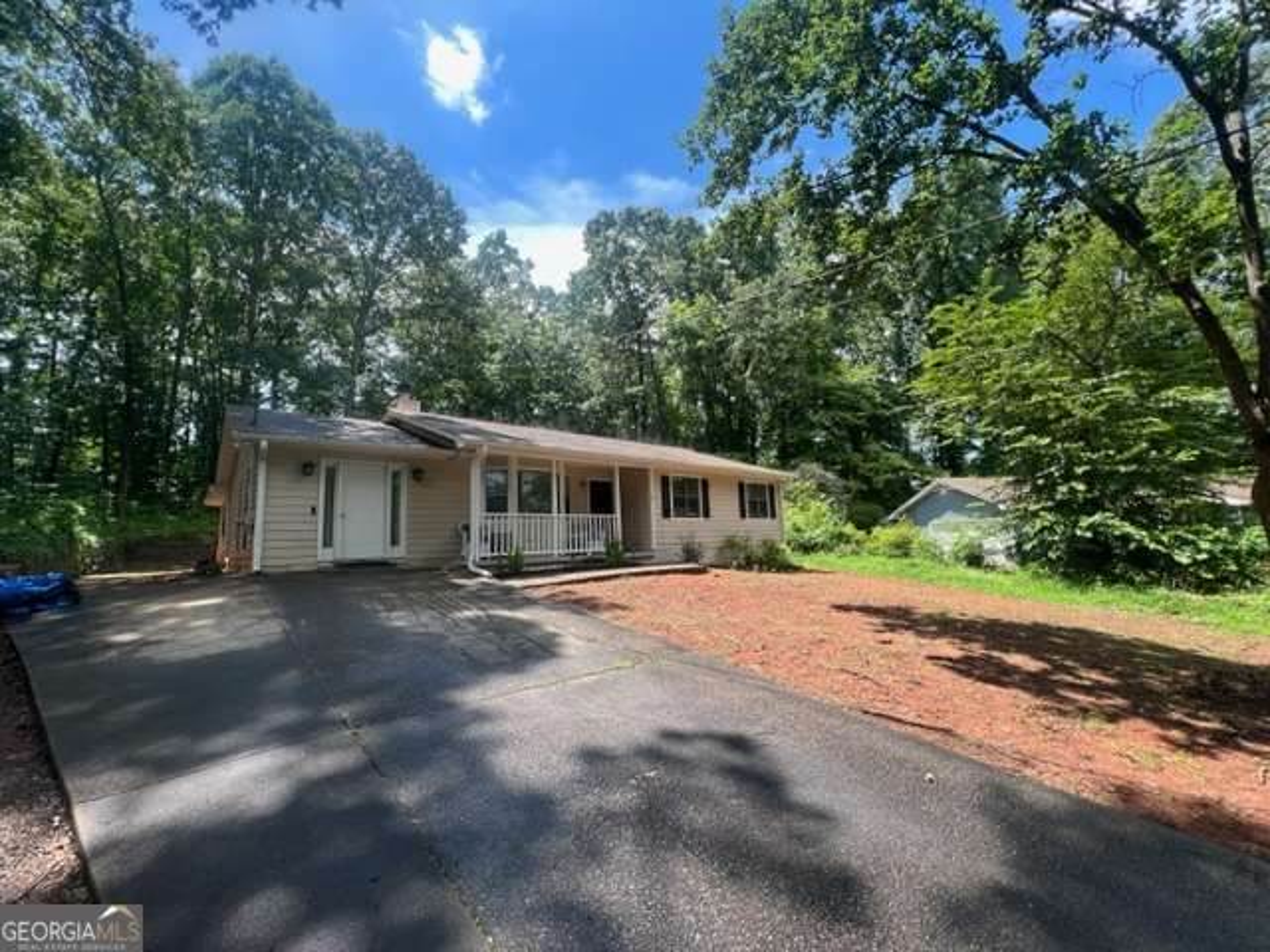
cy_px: 476
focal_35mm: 13
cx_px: 635
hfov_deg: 106.2
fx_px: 477
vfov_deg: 89.9
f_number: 1.8
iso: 32
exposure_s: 1/431
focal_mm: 1.57
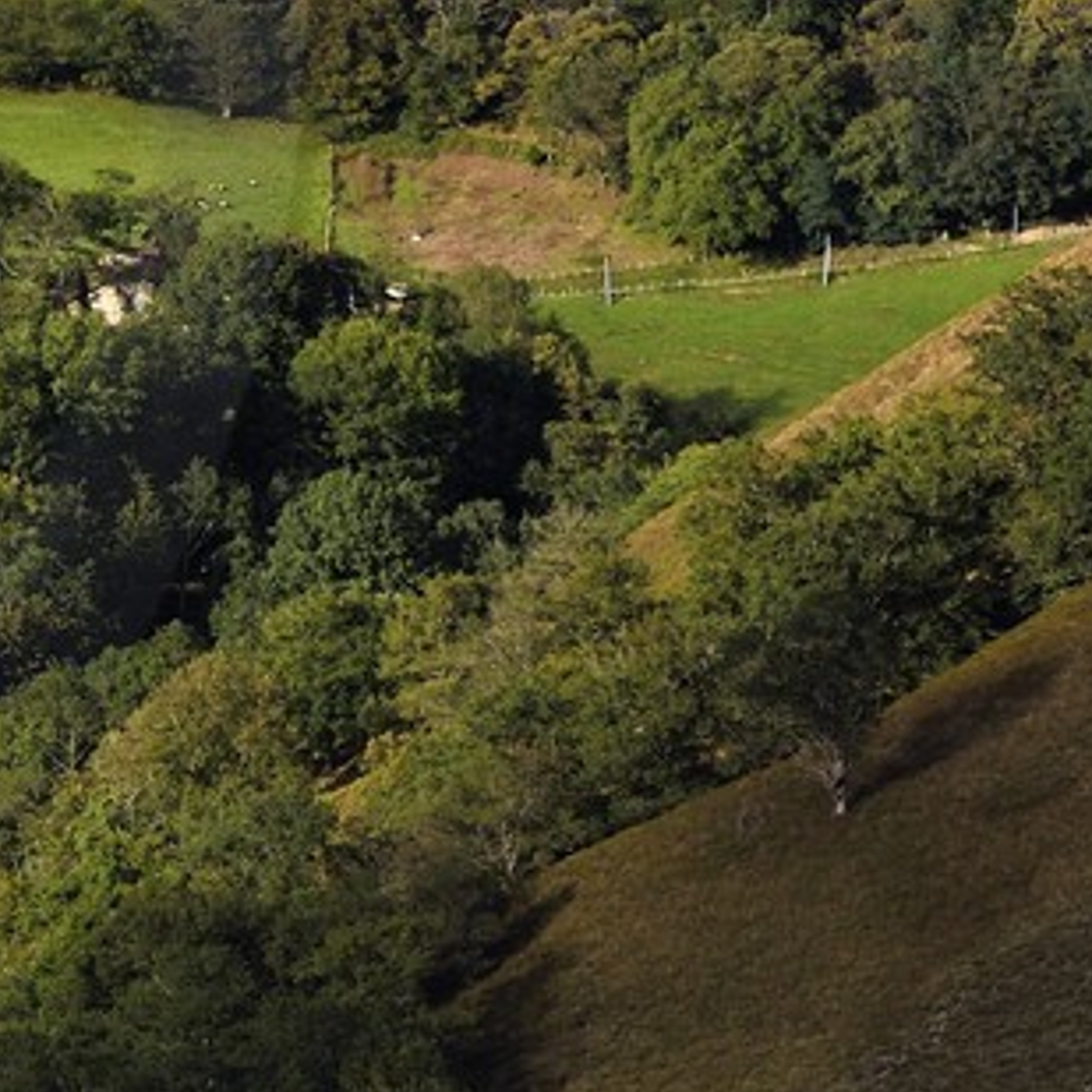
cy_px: -46
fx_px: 10993
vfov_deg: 5.7
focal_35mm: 308
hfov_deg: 5.6
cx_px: -1149
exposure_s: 1/250
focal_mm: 70
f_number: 10
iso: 200
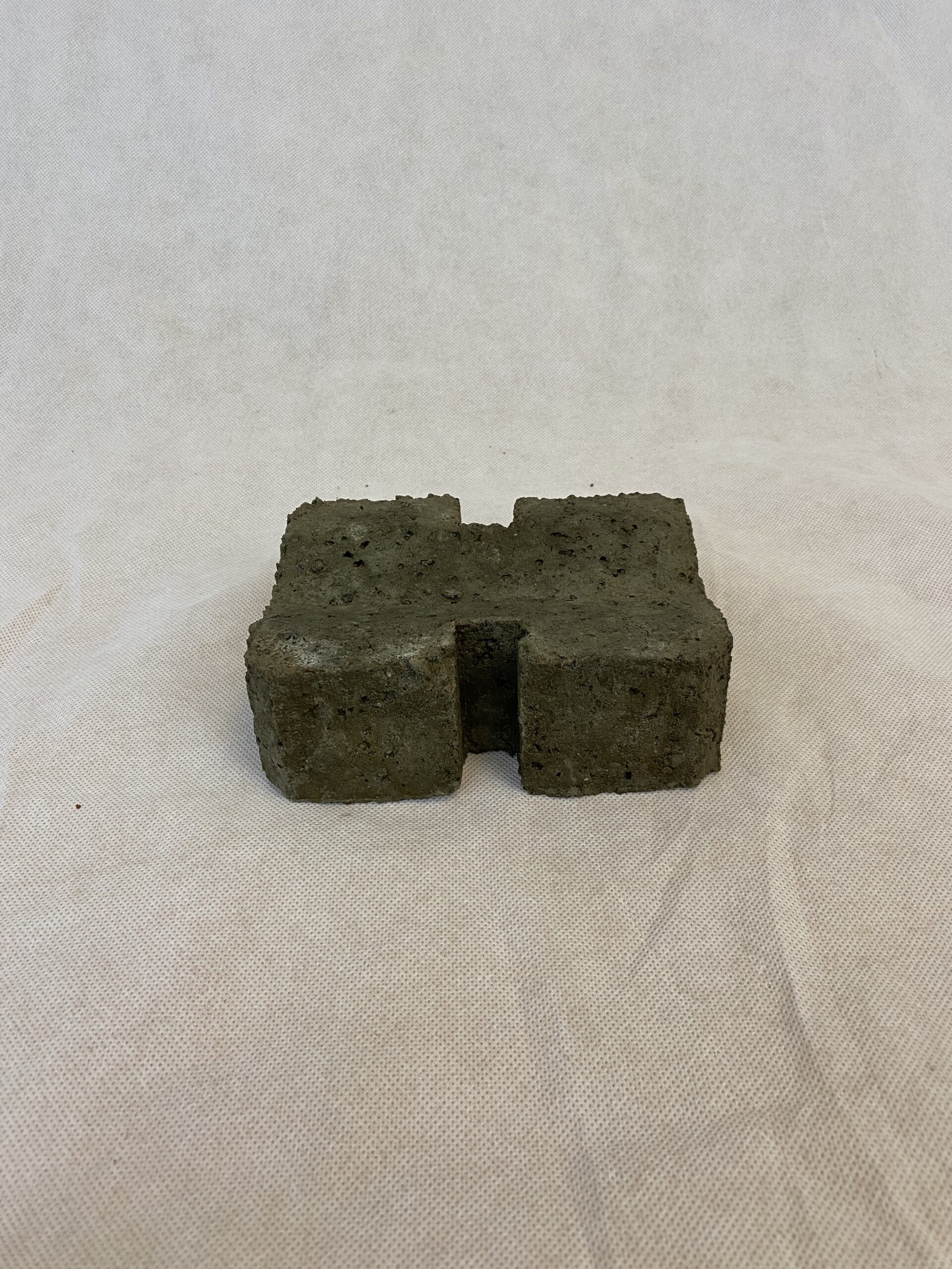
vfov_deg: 67.3
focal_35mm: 26
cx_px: 476
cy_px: 634
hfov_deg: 53.1
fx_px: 953
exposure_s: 1/50
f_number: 1.8
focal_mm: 4.25
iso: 64
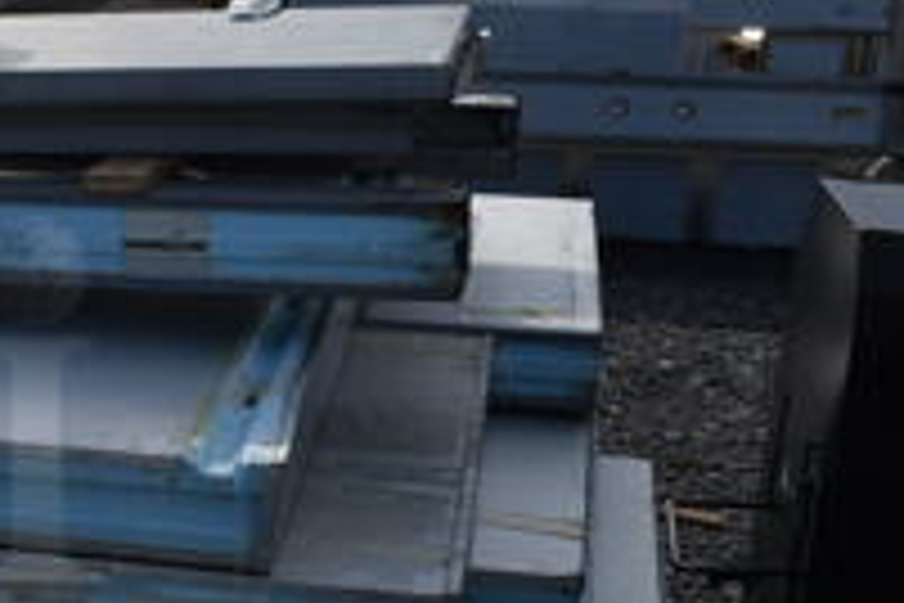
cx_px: -229
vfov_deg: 16.6
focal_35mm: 82
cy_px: 450
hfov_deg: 22.5
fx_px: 2059
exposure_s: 1/400
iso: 100
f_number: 10
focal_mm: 18
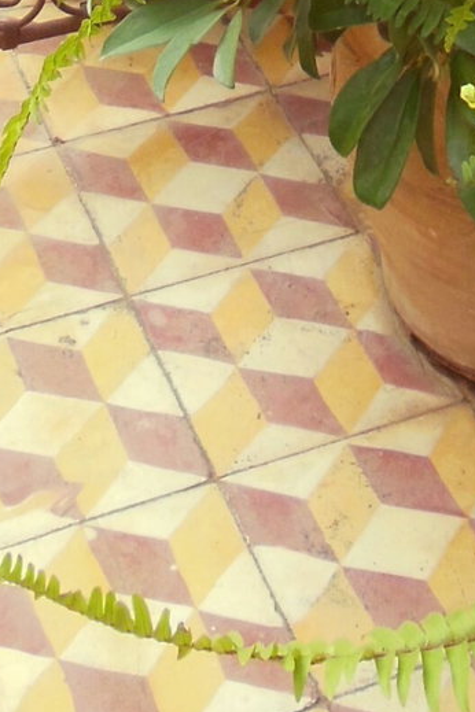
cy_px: -673
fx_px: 2454
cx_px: 395
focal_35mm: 124
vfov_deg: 14.1
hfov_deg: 11.0
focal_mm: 5.2
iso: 125
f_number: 3.7
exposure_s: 1/60
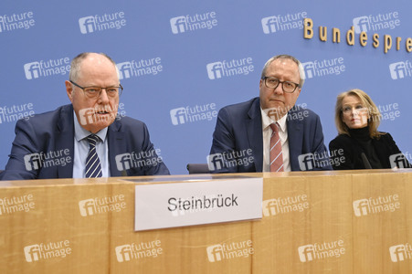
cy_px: 137
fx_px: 435
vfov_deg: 35.0
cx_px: 206
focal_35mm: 38
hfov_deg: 50.7
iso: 5000
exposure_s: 1/400
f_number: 5.6
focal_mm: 38
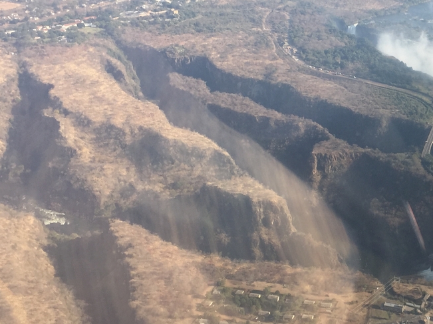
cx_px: 390
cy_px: 145
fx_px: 713
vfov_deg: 25.6
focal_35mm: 57
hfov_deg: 32.1
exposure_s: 1/791
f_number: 2.2
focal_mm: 4.15
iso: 32
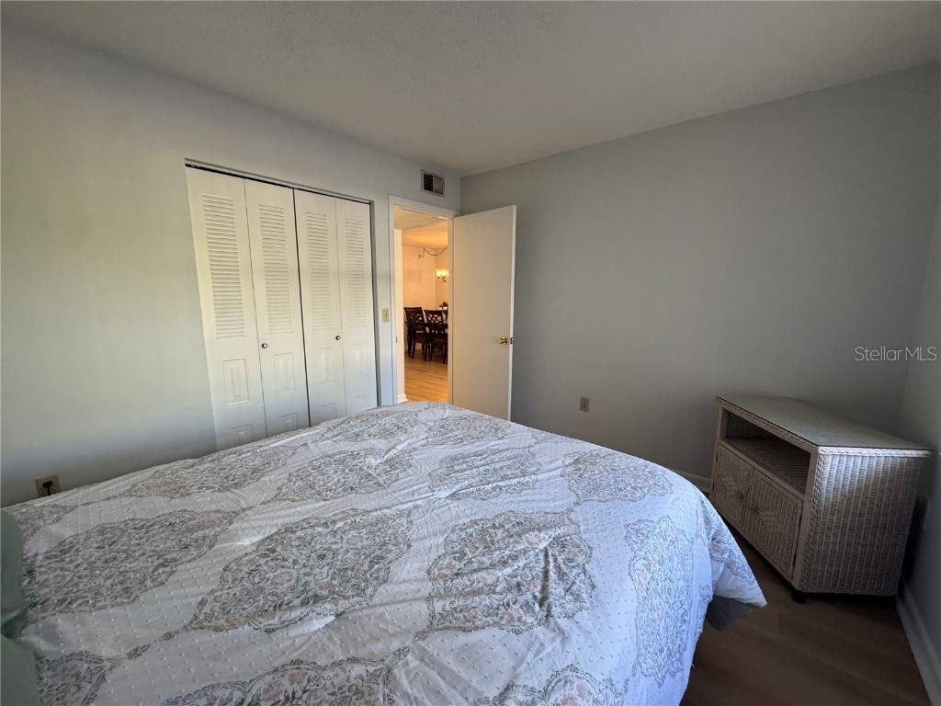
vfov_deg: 85.7
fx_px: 381
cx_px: 470
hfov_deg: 102.1
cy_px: 353
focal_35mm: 14
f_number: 2.2
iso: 320
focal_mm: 2.22
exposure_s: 1/120
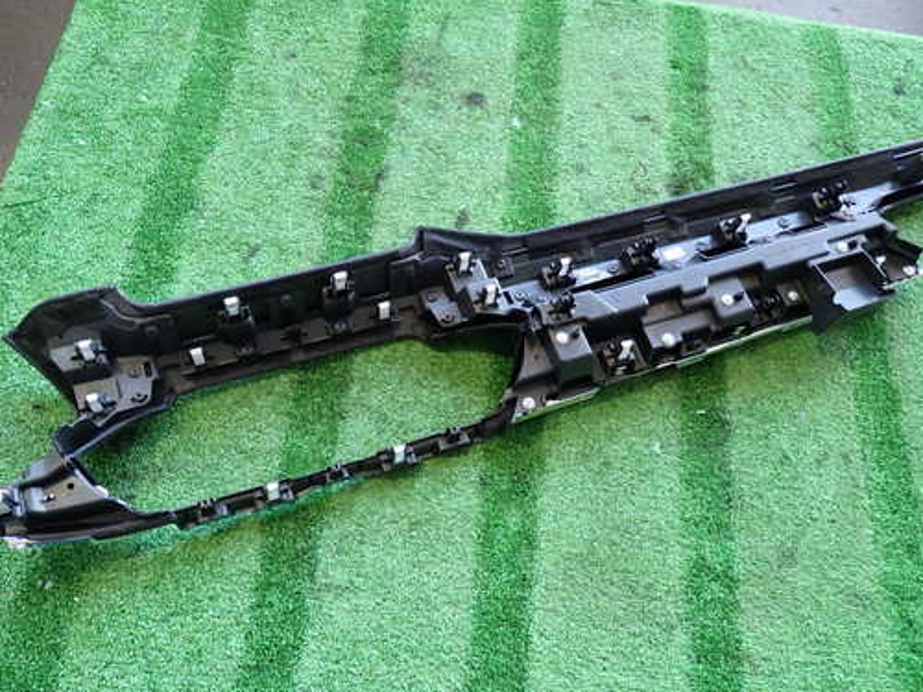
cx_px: 465
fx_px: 800
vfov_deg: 46.8
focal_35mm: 30
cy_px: 352
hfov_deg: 60.0
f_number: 2
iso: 200
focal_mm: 4.5
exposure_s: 1/50
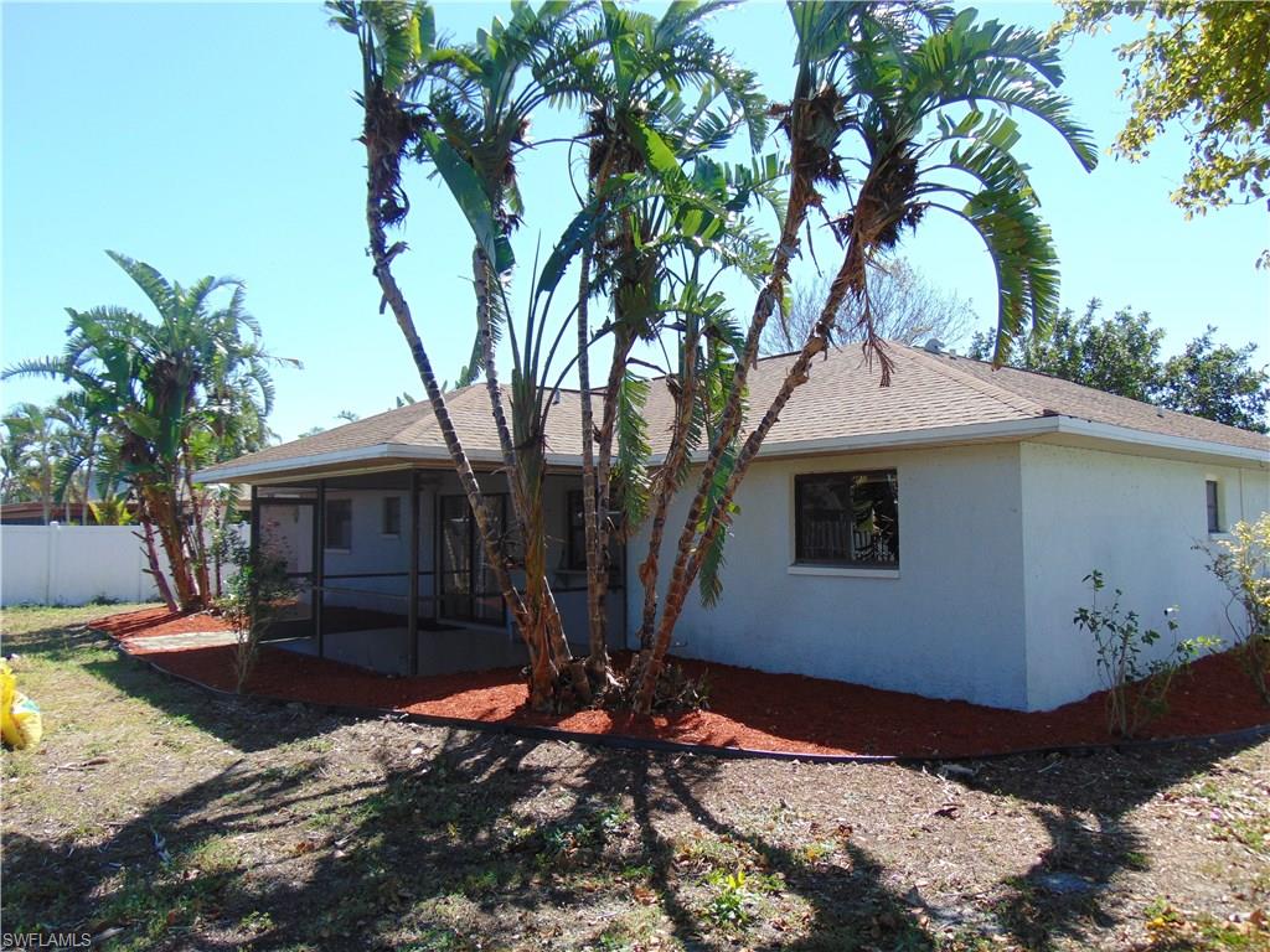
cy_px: 476
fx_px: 917
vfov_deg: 54.9
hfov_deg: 69.4
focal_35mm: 25
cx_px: 635
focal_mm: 4.5
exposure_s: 1/800
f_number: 3
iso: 80
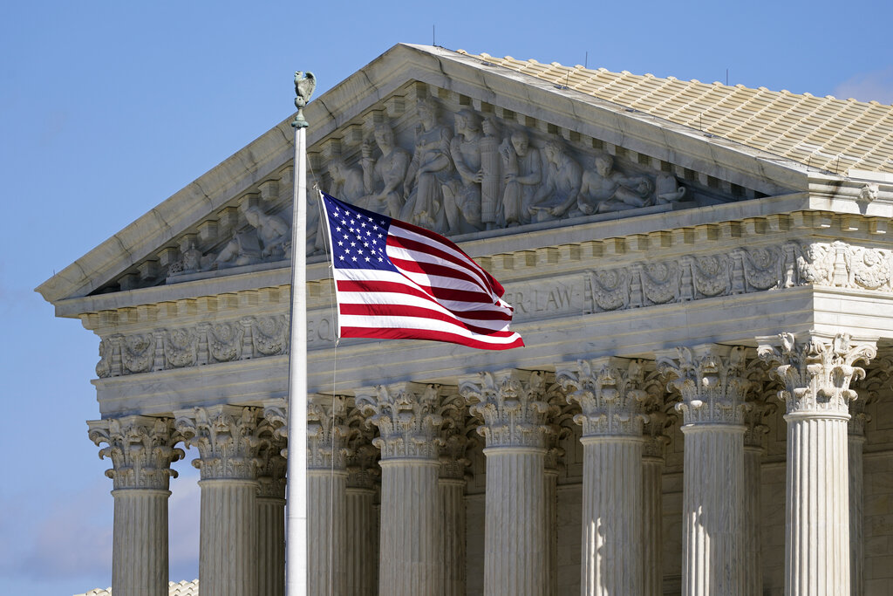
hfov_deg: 6.5
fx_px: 7814
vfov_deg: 4.4
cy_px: 298
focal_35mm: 315
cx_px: 446
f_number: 8
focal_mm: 315
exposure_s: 1/800
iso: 160
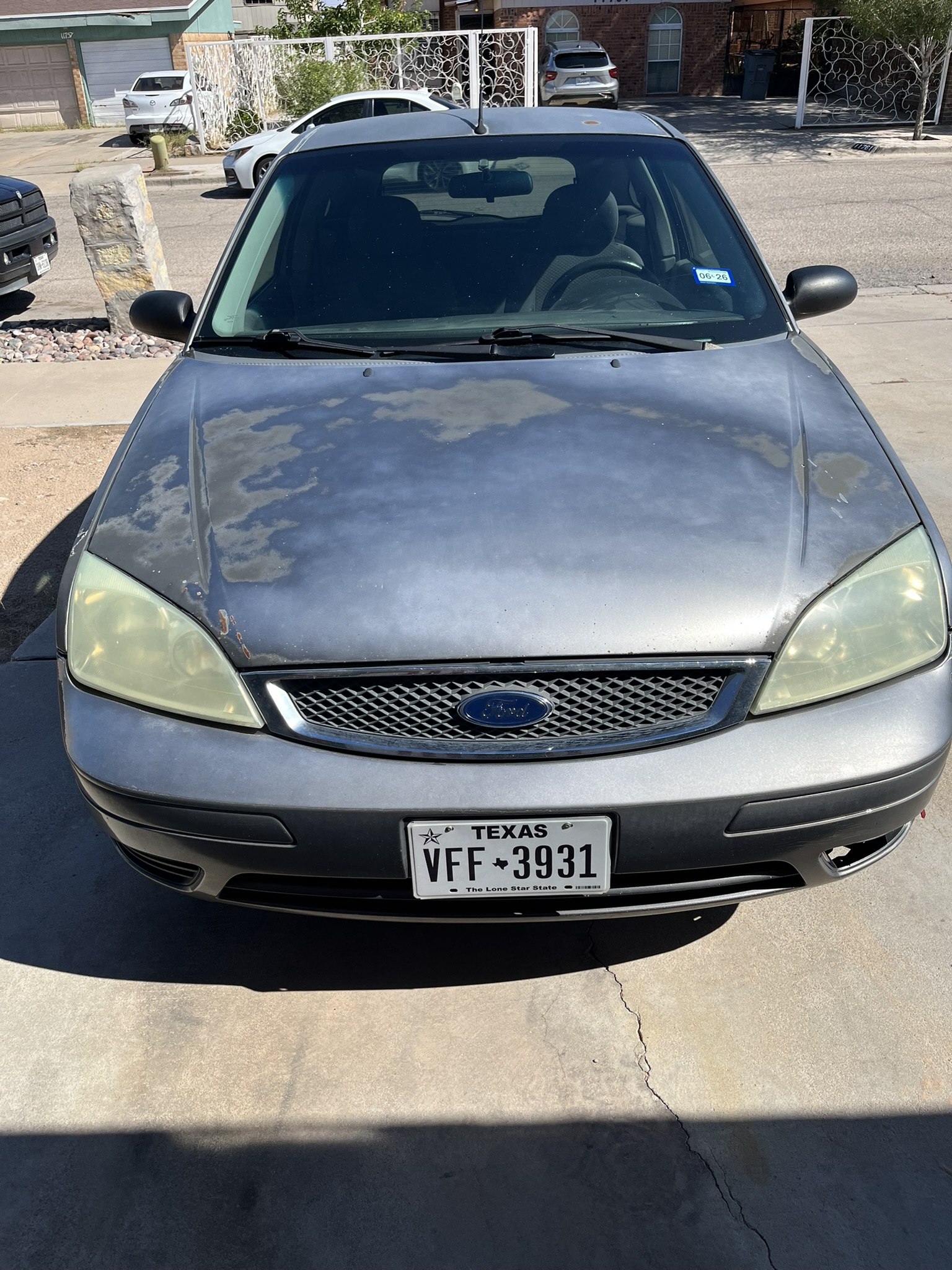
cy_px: 635
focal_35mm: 26
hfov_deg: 53.1
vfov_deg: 67.3
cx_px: 476
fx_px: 953
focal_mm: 5.1
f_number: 1.6
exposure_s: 1/3623
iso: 50
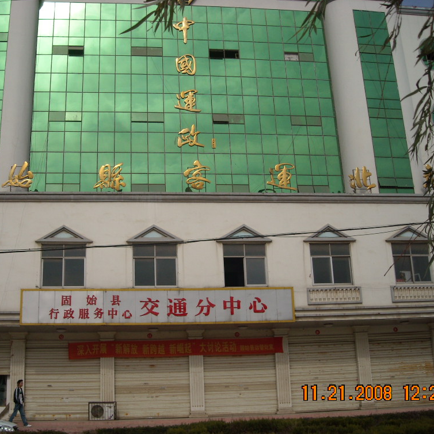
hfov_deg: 39.9
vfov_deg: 40.0
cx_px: 178
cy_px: 218
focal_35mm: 42
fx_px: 596
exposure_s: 1/738
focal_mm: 5.7
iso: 64
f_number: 5.6
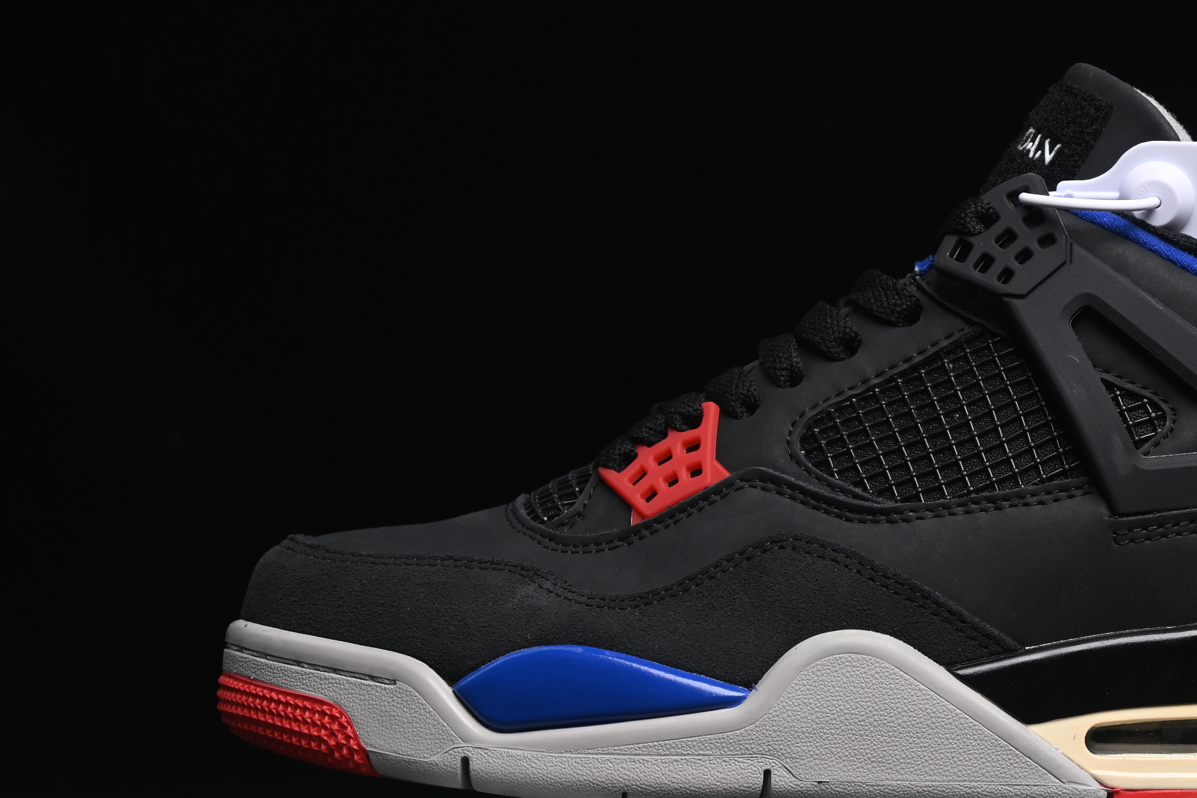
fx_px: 3890
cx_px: 892
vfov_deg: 11.7
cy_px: 421
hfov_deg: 17.4
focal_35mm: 117
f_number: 7.1
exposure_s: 1/50
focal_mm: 50
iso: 160
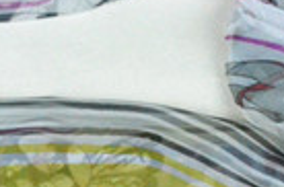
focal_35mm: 147
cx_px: 103
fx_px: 1154
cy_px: 64
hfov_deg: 14.0
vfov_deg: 9.3
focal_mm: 27
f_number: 11
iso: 6400
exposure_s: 1/500
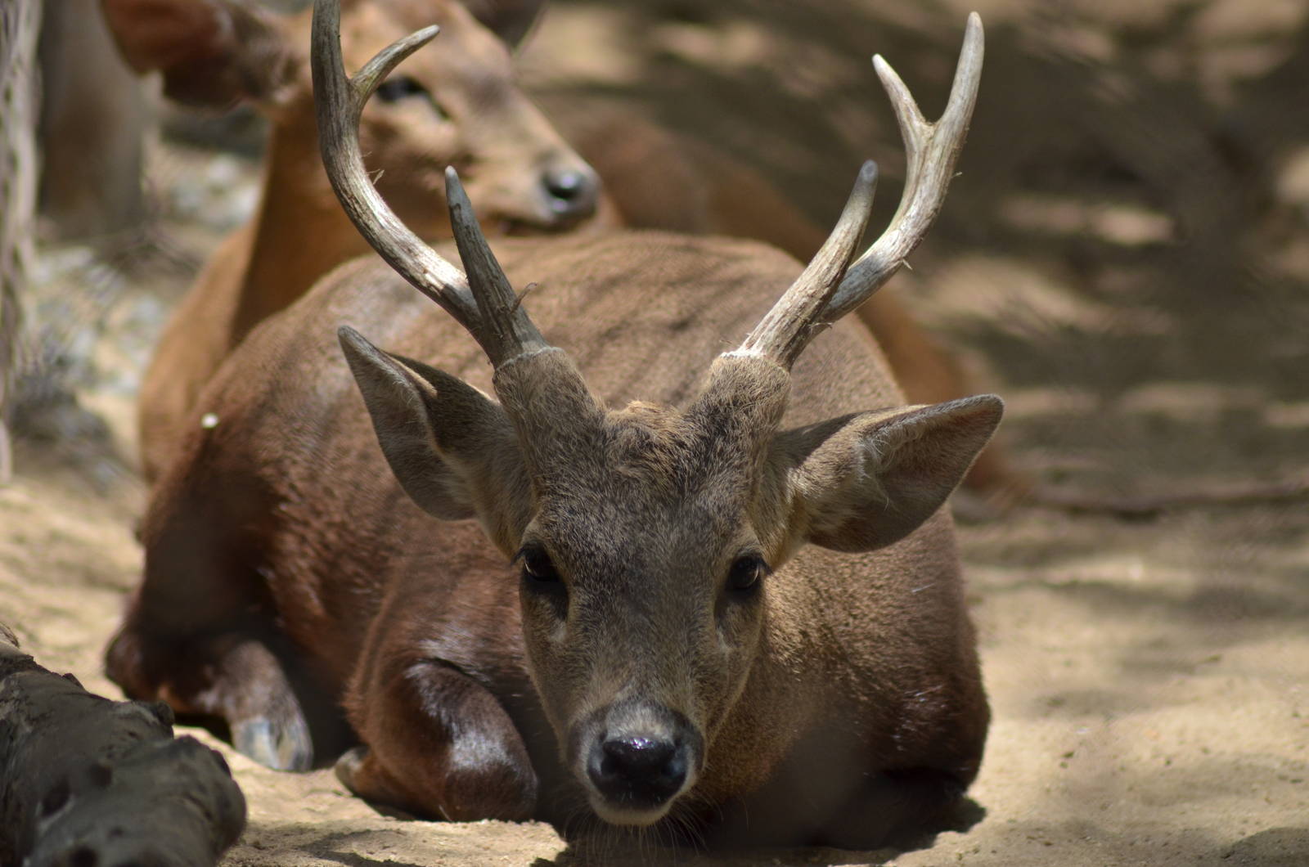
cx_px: 654
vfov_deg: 3.5
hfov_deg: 5.3
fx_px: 14153
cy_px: 434
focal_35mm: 390
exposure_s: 1/1250
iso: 400
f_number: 5
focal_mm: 260
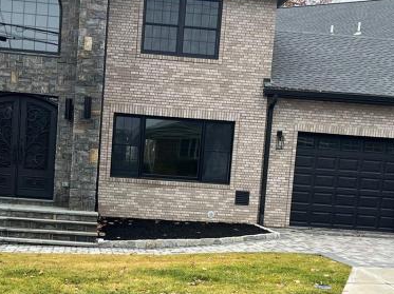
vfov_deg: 21.6
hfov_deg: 28.9
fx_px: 762
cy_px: 236
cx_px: 146
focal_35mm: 67
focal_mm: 5.7
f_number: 1.5
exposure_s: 1/486
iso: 50
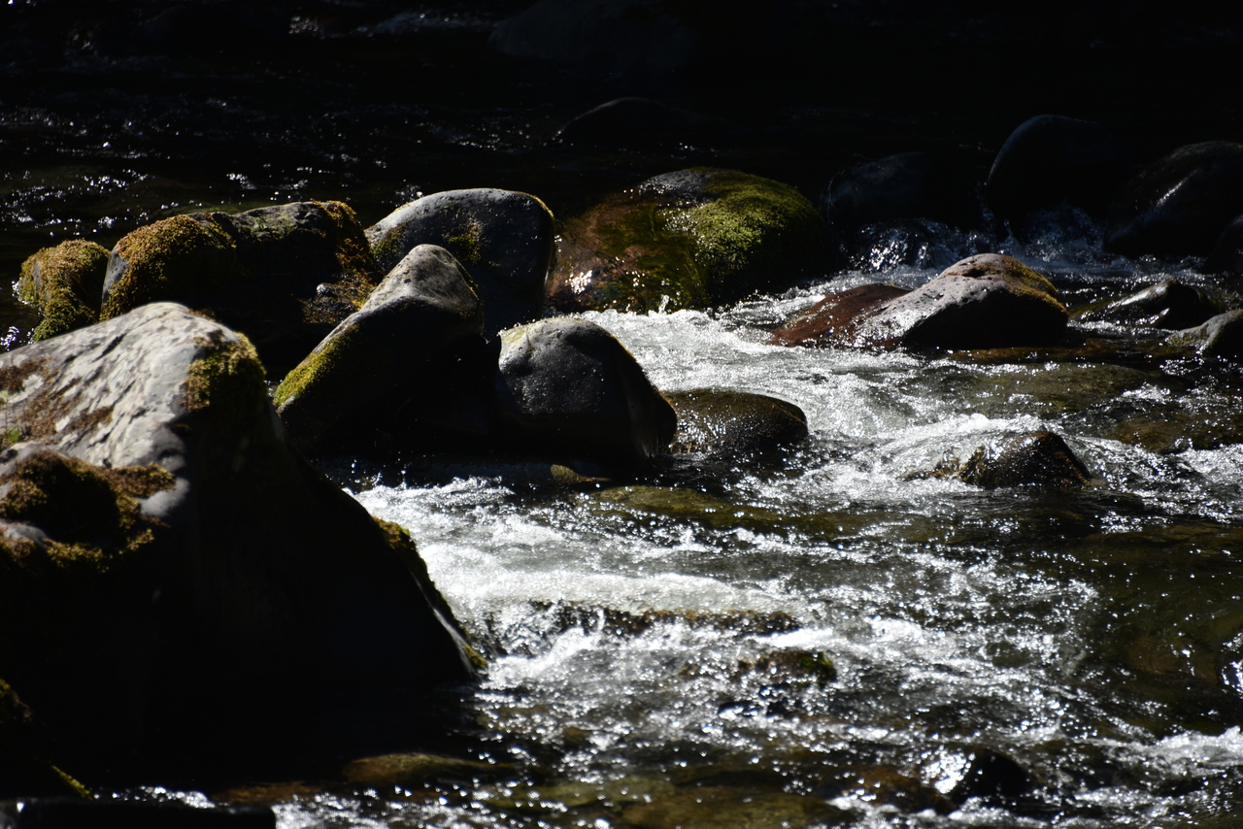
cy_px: 414
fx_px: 10360
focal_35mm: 300
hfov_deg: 6.9
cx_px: 622
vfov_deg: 4.6
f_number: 5.6
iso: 140
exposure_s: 1/640
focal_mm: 300
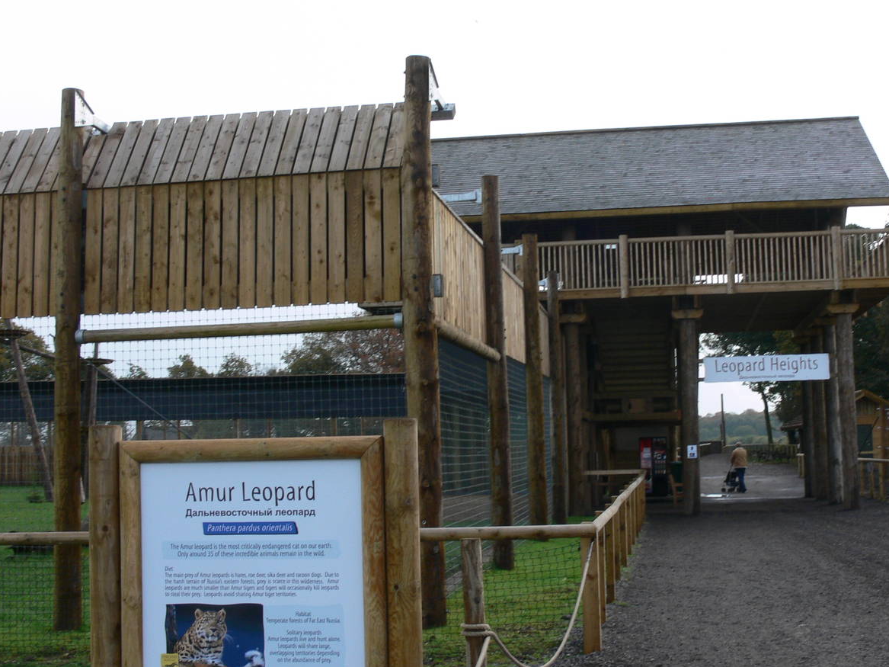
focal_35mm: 48
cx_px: 507
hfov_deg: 39.6
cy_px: 322
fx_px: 1233
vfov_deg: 30.3
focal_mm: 7.4
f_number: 5.6
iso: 80
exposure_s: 1/125
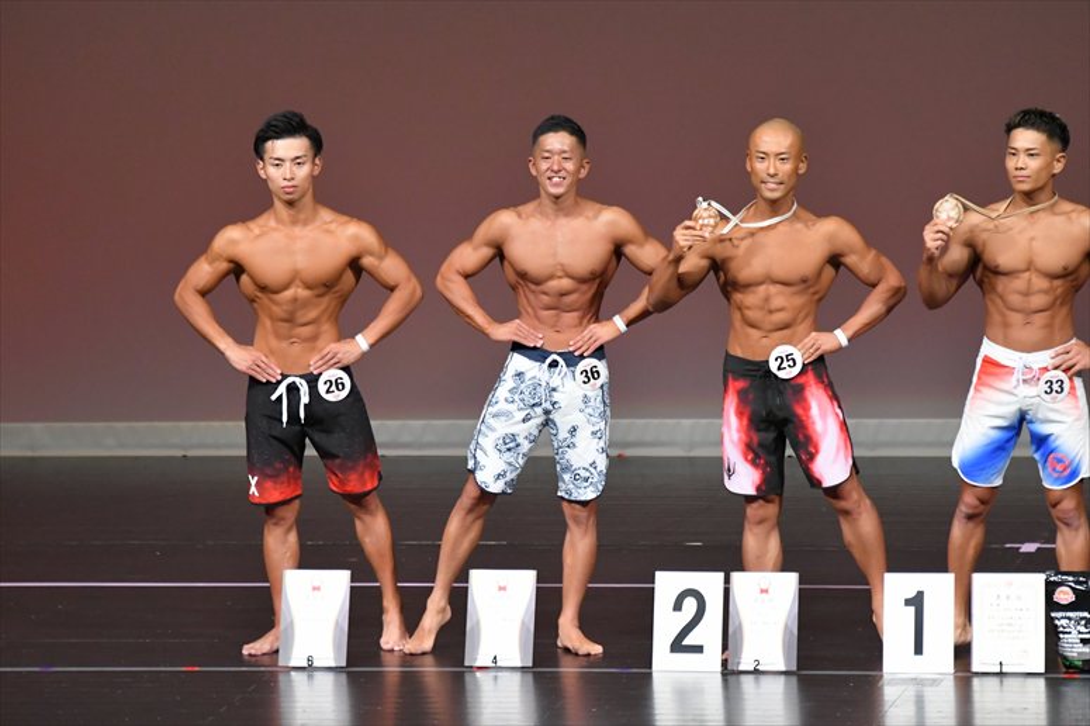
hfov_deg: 6.9
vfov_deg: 4.6
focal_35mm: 300
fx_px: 9079
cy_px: 363
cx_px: 545
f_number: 5.6
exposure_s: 1/400
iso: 4000
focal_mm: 200
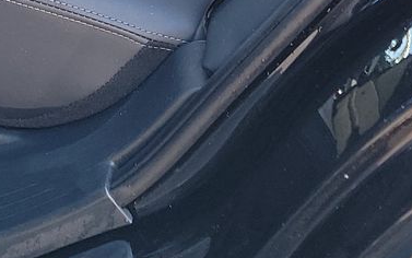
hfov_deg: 18.9
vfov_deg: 10.4
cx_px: 25
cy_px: -372
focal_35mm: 108
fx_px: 1213
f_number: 1.8
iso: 162
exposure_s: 1/59
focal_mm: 6.7
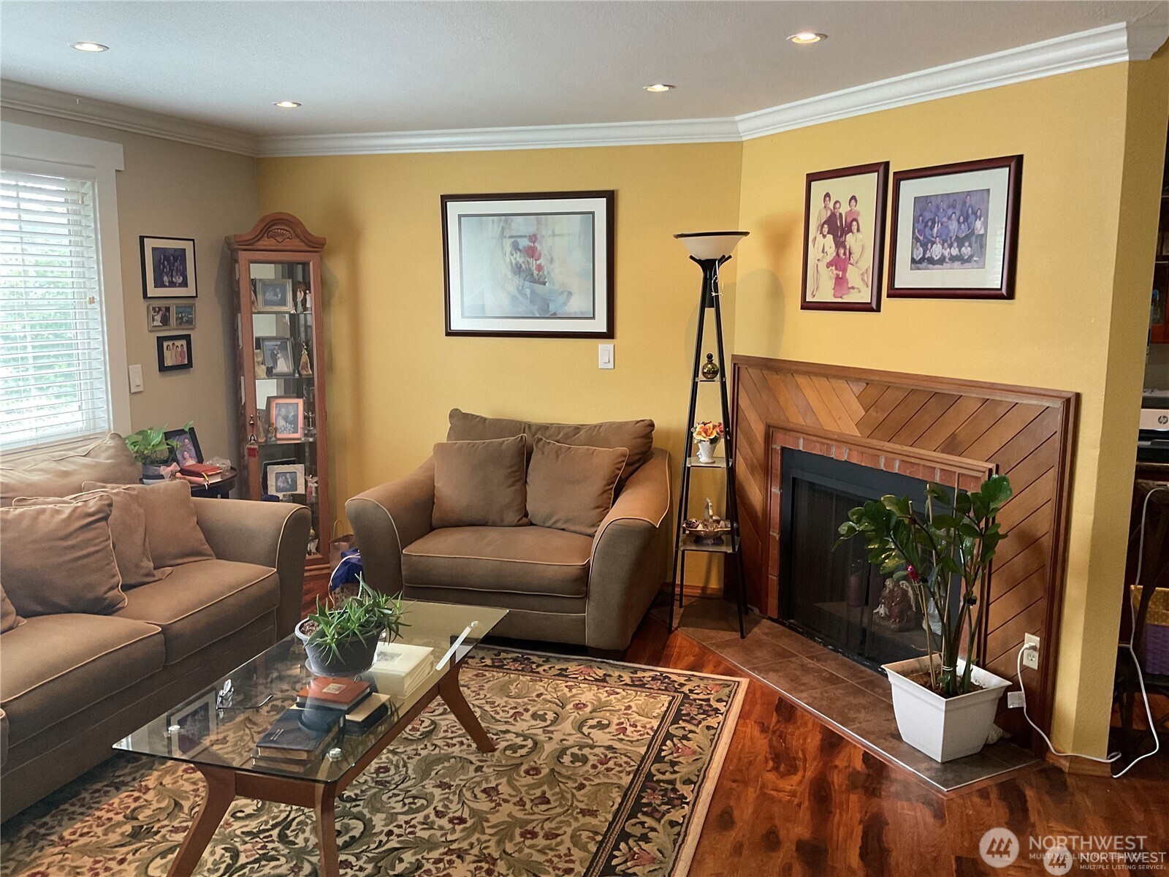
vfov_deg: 48.2
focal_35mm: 29
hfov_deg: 61.7
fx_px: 979
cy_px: 438
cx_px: 584
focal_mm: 3
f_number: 1.8
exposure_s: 1/60
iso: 160
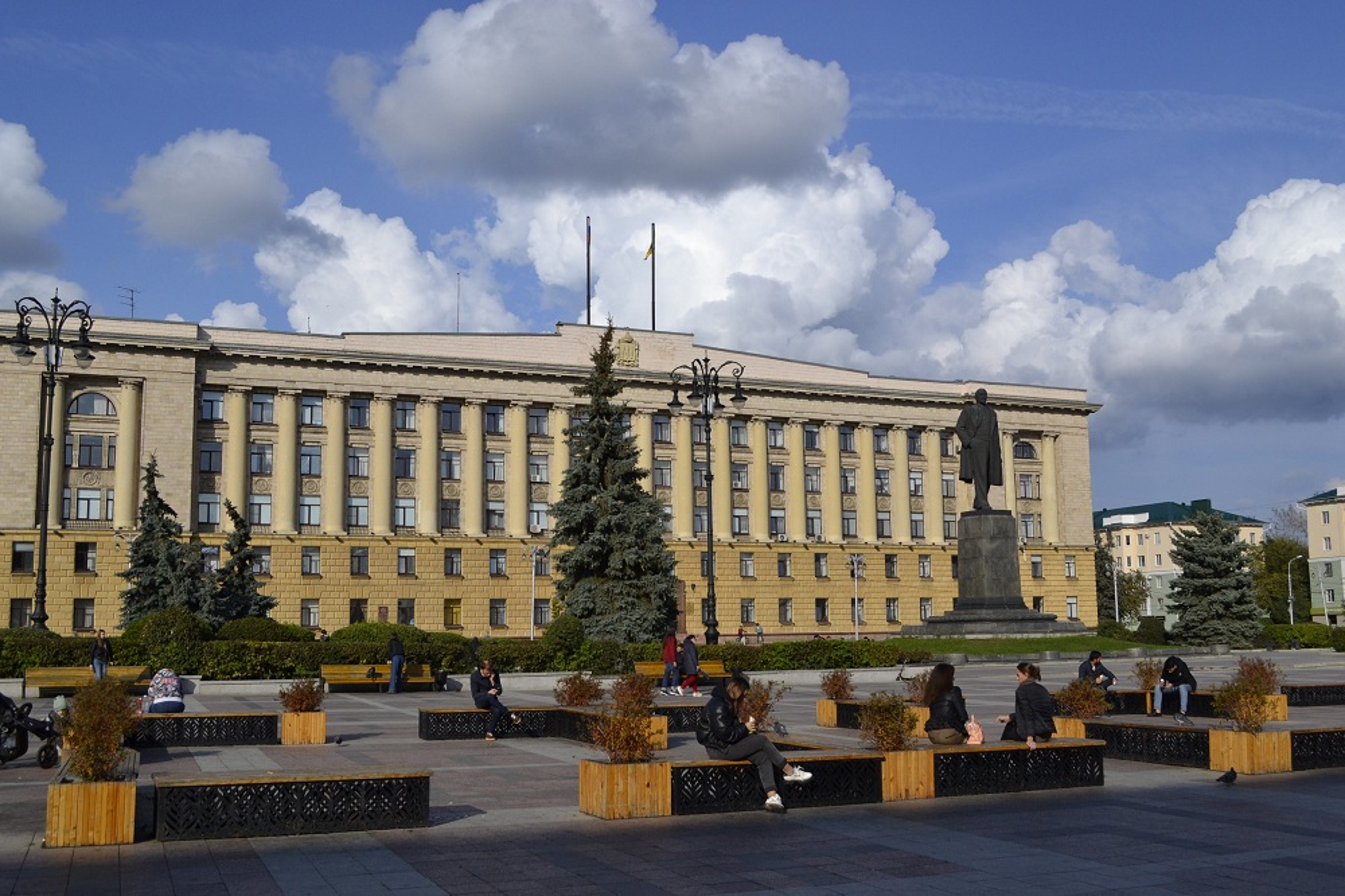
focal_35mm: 33
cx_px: 672
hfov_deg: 57.2
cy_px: 448
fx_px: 1232
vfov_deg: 39.9
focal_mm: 22
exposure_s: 1/2000
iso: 360
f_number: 7.1
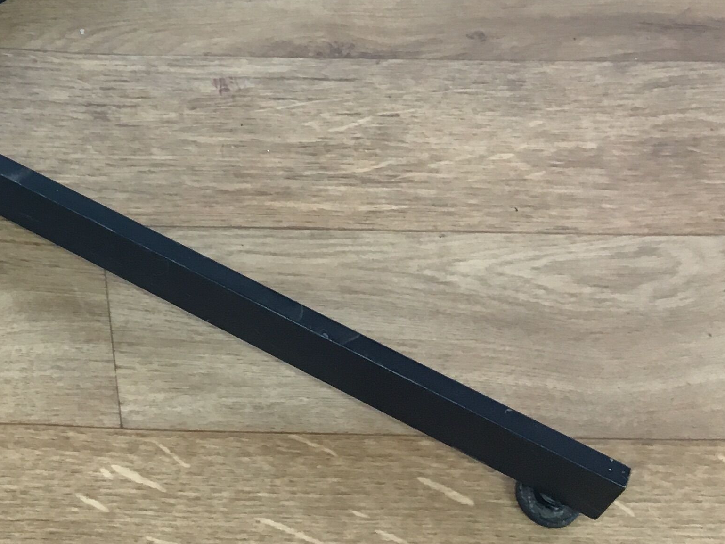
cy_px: -84
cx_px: -190
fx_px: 1592
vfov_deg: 18.5
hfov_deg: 23.1
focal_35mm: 76
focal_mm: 4.15
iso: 64
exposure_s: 1/33
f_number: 2.2
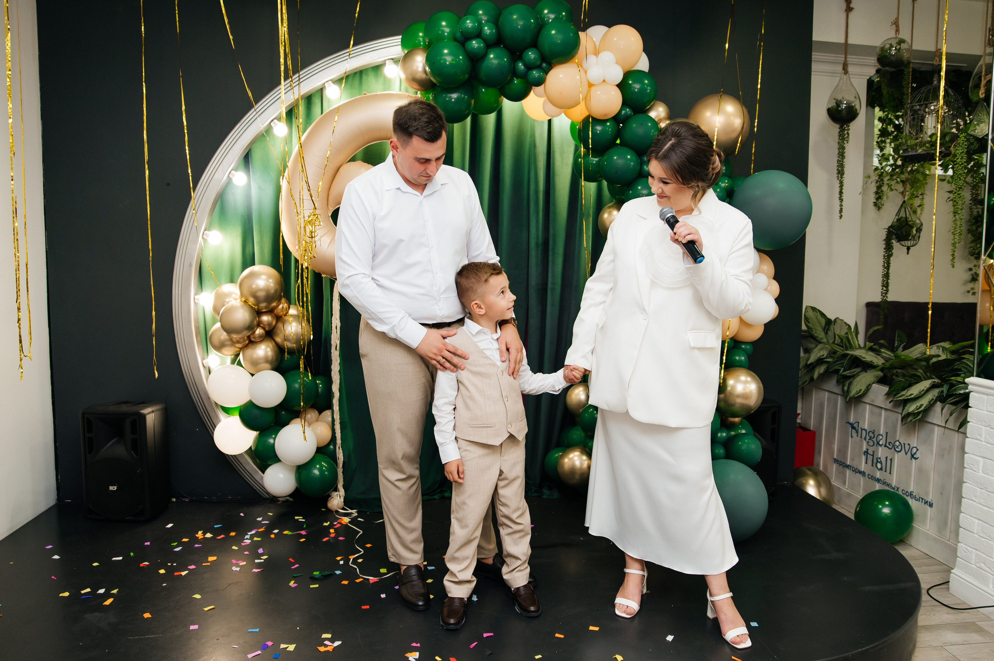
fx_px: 662
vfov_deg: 53.1
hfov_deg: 73.8
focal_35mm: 24
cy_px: 330
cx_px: 497
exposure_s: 1/160
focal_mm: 24
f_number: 2.8
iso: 1000
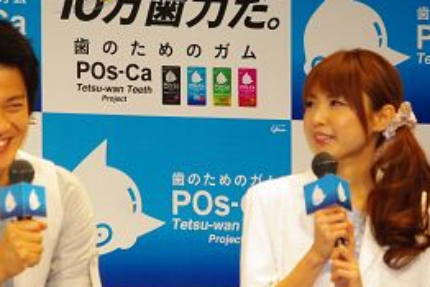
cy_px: 212
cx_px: 179
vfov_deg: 3.9
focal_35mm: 355
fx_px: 4242
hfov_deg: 5.8
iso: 800
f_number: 4.5
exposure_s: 1/125
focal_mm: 137.5
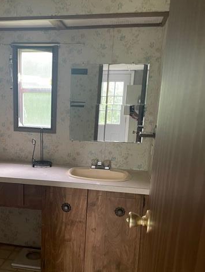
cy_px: 176
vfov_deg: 51.8
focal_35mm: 35
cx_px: 69
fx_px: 276
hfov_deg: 40.3
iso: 640
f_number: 1.6
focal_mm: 4.2
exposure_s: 1/34
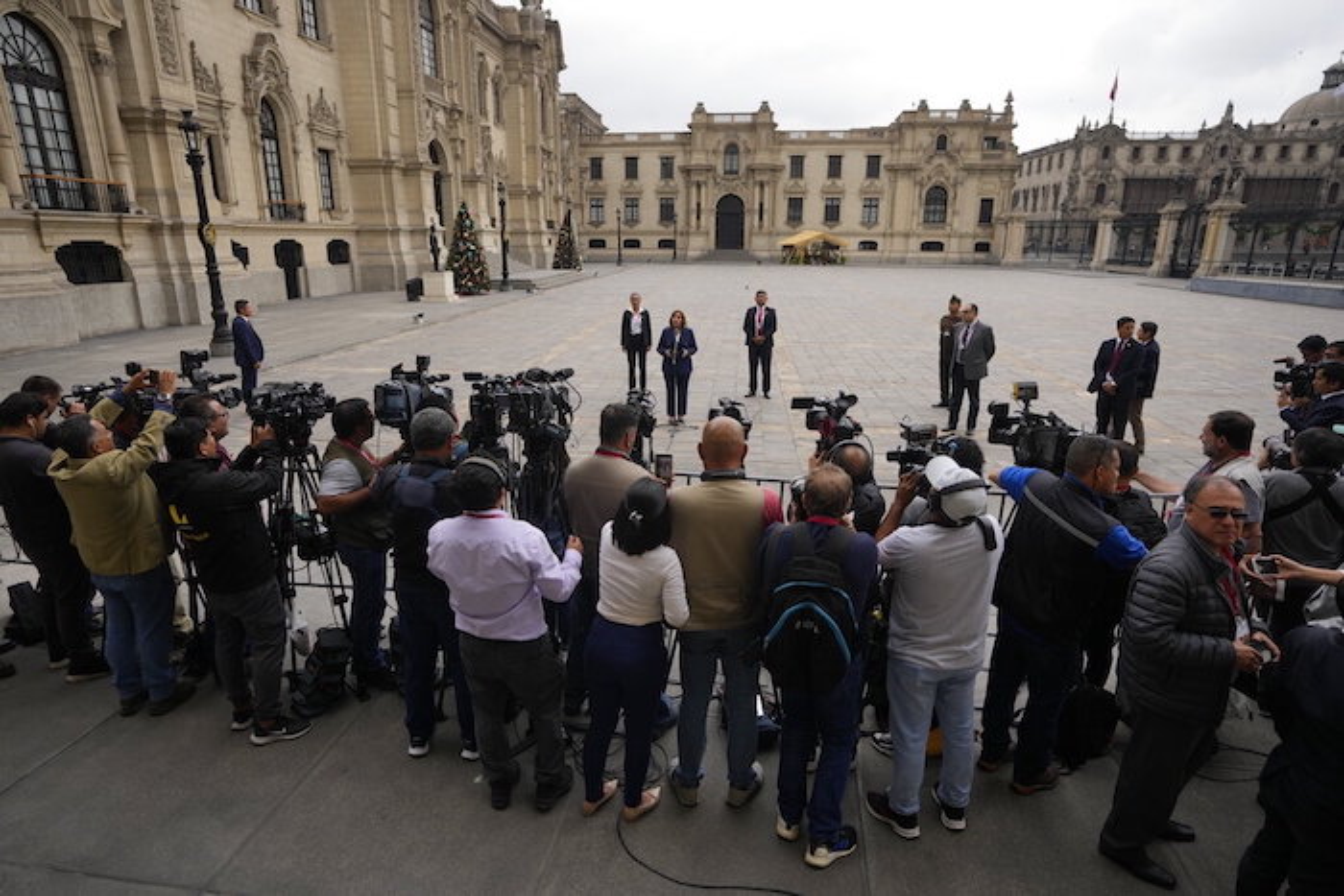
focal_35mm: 20
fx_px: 747
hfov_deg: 84.0
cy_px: 448
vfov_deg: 62.0
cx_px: 672
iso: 400
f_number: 2.8
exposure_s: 1/4000
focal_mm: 20
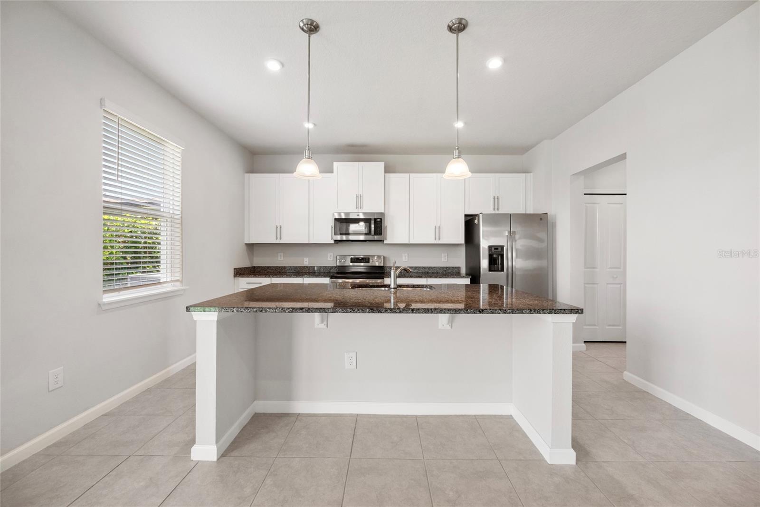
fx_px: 296
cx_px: 380
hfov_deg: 104.2
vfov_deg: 81.2
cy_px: 254
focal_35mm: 14
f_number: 6.3
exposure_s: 1/50
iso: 250
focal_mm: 14
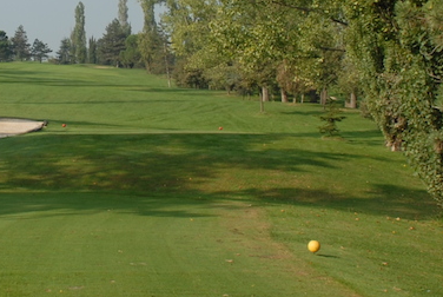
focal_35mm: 102
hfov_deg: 19.5
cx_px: 25
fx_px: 1257
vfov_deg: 13.4
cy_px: 36
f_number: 8
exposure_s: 1/160
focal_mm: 20
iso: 100
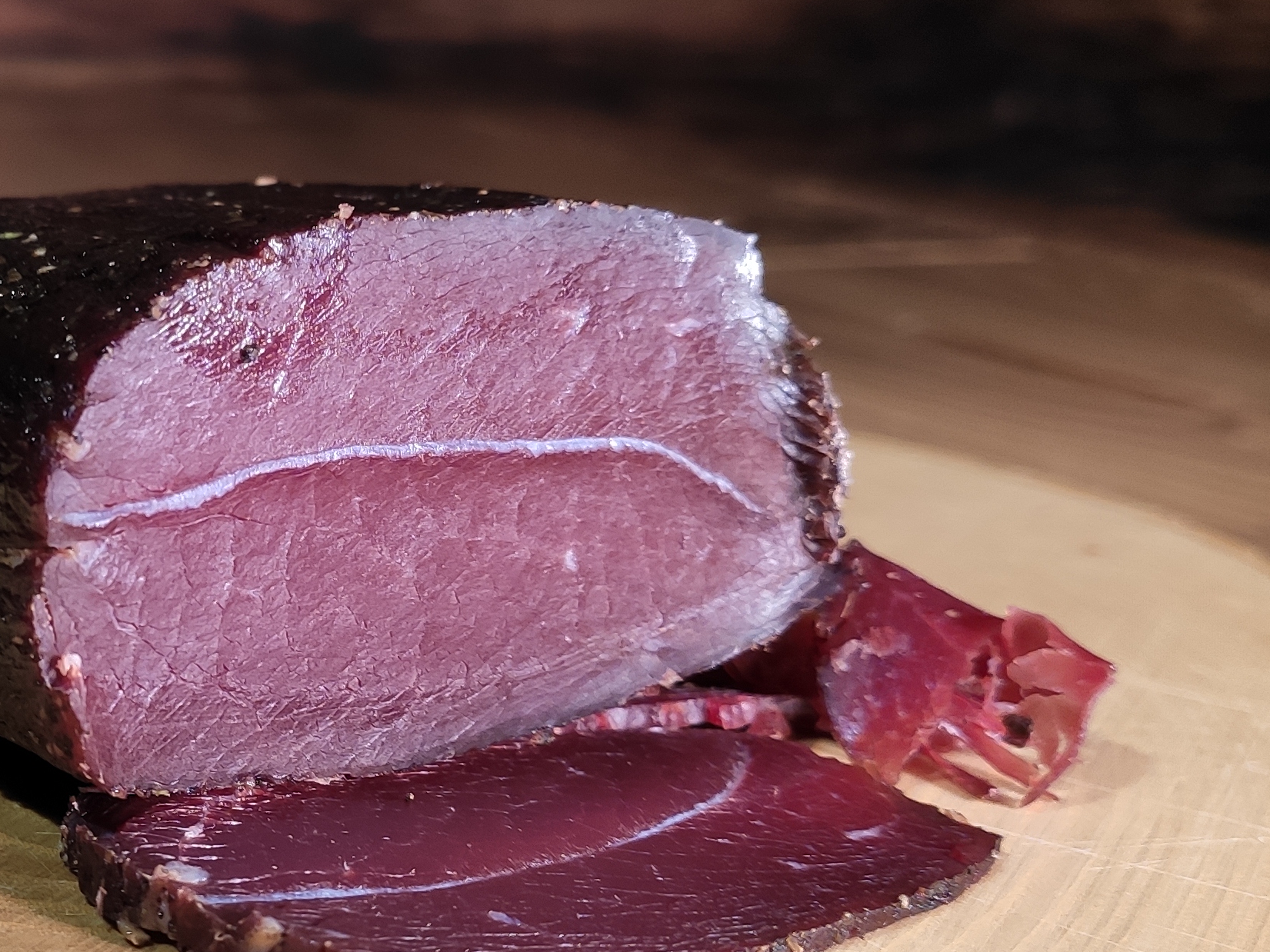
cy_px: 556
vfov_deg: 23.3
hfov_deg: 29.1
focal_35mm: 63
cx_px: 54
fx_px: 2311
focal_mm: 4.77
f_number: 1.75
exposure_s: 1/100
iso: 328
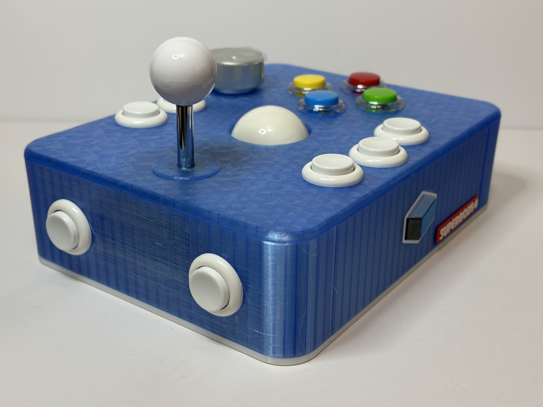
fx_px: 753
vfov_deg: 30.3
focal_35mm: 48
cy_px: 204
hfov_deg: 39.7
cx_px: 272
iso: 100
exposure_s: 1/60
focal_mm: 6.86
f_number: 1.78
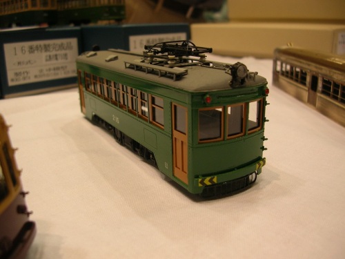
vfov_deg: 40.7
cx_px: 172
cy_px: 130
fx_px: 349
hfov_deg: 52.6
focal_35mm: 35
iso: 50
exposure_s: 1/23.2
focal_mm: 5.8
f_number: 2.8
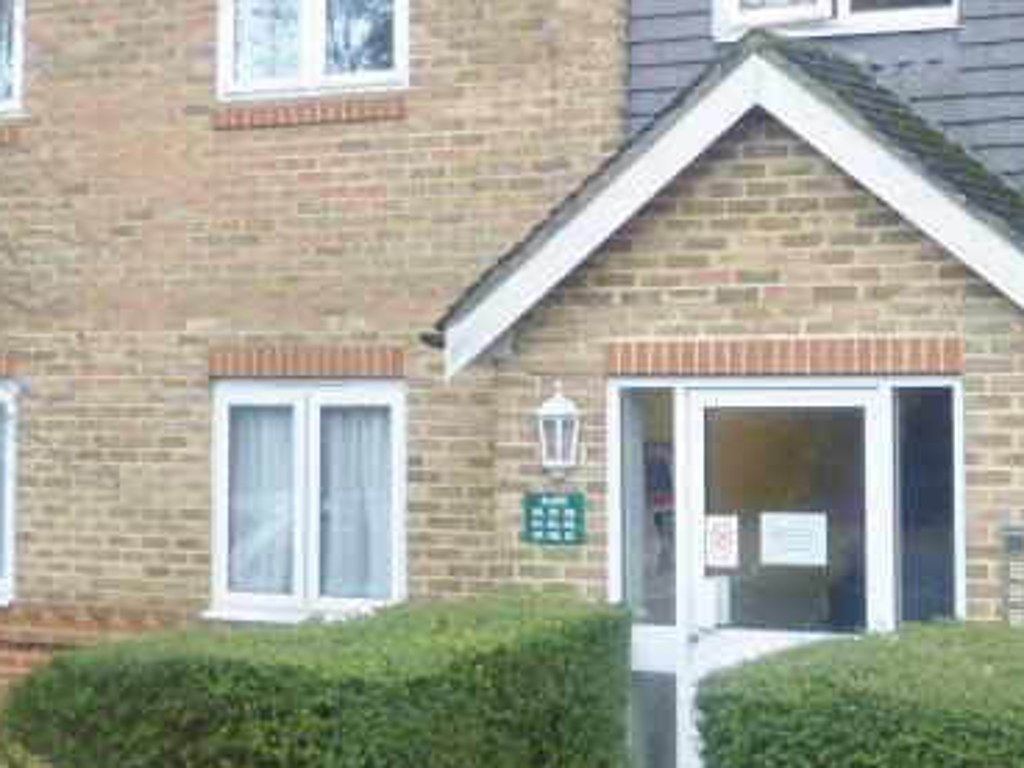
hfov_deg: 24.9
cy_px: 175
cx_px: 698
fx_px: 2307
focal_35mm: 78
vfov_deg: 18.8
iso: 125
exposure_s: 1/30
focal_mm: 5
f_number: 2.8
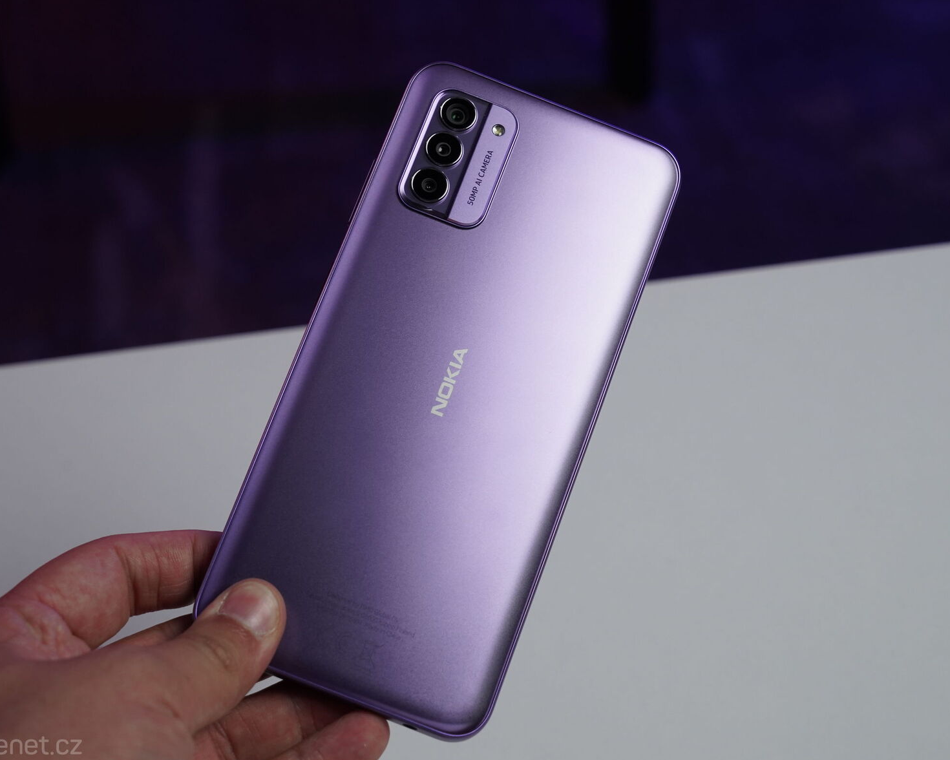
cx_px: 472
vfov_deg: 20.2
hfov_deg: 25.1
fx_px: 2137
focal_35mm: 76
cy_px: 371
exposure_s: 1/160
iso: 1250
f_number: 9
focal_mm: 62
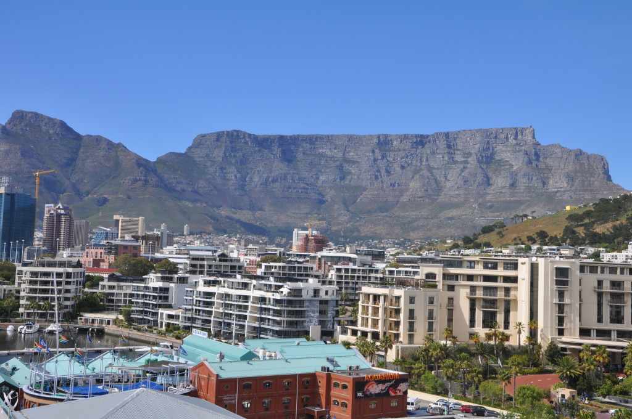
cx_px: 316
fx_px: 789
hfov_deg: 43.7
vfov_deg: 29.8
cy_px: 210
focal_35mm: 45
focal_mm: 30
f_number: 14
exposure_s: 1/200
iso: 200
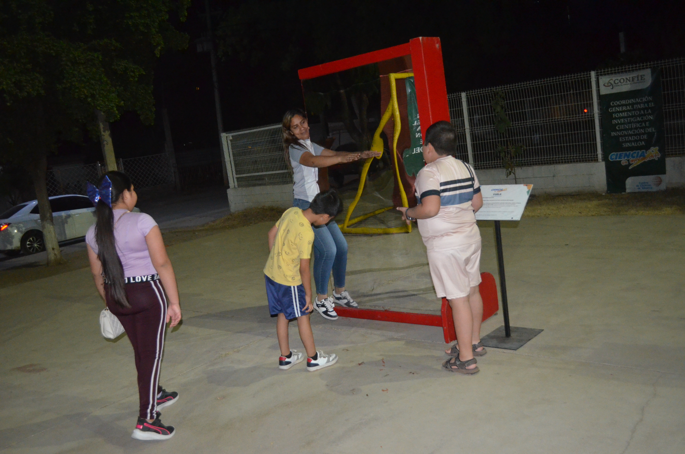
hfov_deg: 57.3
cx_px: 342
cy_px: 227
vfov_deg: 39.8
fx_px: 627
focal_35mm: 33
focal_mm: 22
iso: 3200
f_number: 4
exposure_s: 1/60
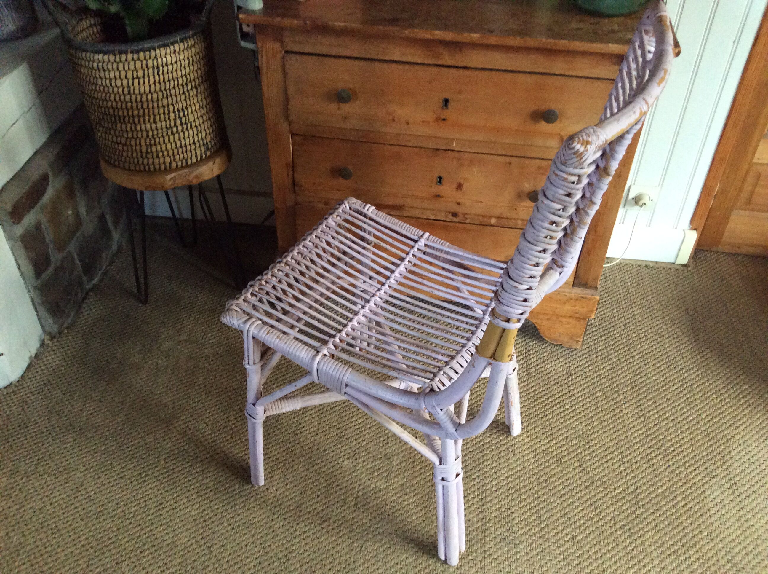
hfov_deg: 56.9
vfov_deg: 44.1
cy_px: 287
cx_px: 384
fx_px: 709
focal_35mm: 32
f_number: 2.4
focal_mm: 3.3
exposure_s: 1/25
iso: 250
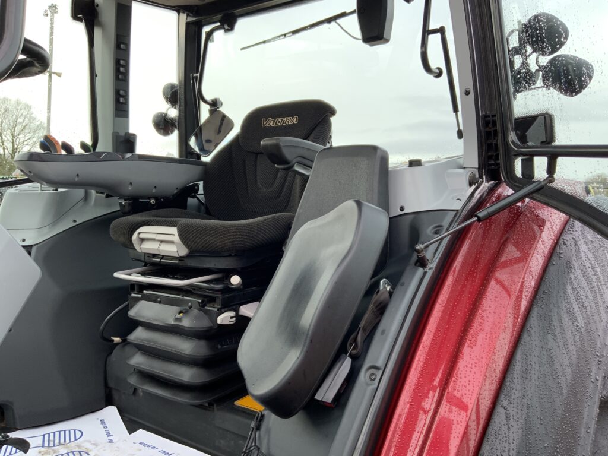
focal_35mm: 29
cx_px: 304
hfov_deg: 61.7
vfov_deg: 48.2
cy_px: 228
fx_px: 509
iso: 20
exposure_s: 1/122
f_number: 1.8
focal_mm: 3
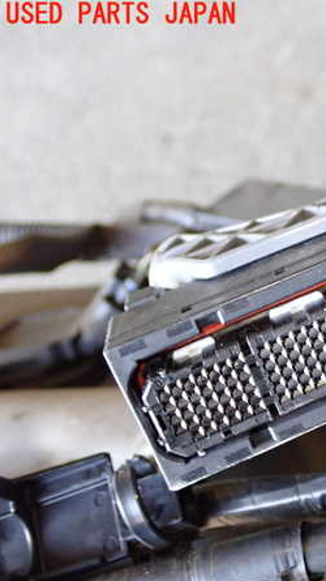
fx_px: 1061
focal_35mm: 69
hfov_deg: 16.7
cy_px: 292
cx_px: 390
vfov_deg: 30.6
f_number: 3.1
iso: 500
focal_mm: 8.4
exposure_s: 1/50
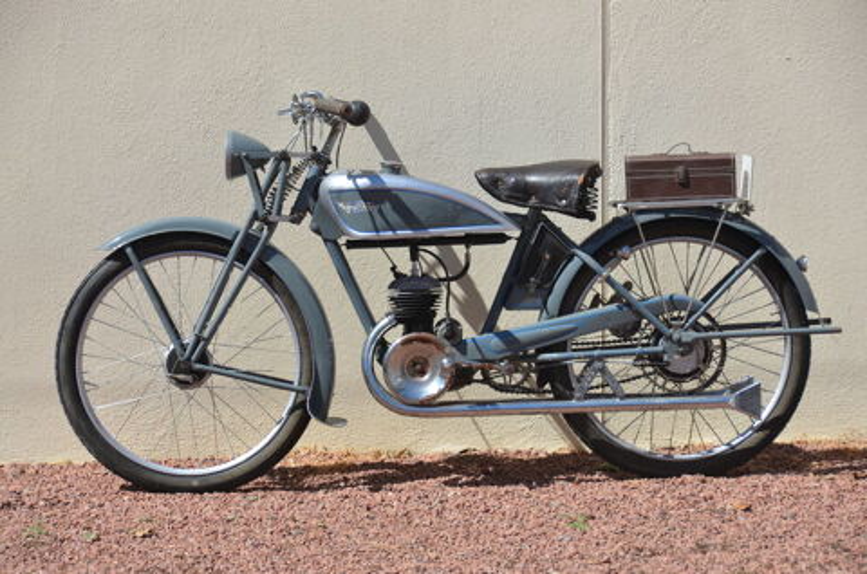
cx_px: 434
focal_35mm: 168
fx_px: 4038
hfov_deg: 12.3
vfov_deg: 8.1
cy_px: 287
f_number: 8
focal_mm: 112
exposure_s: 1/320
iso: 100
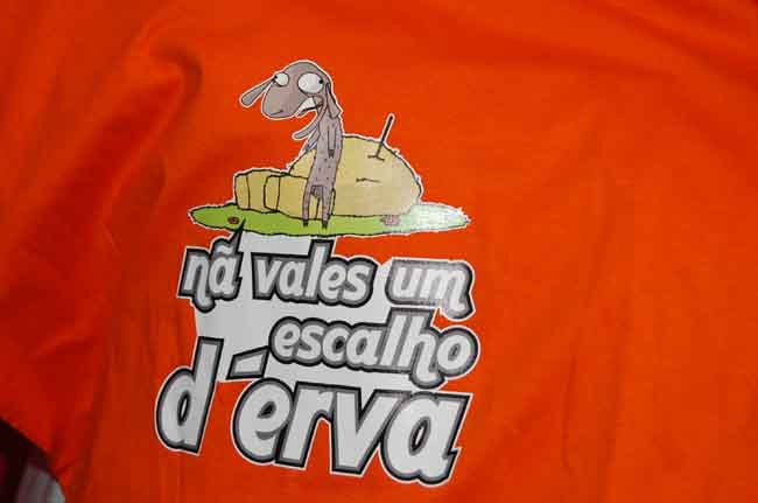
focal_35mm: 75
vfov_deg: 18.1
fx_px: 1576
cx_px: 379
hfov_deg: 27.0
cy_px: 252
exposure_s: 1/60
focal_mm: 50
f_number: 5.6
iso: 400
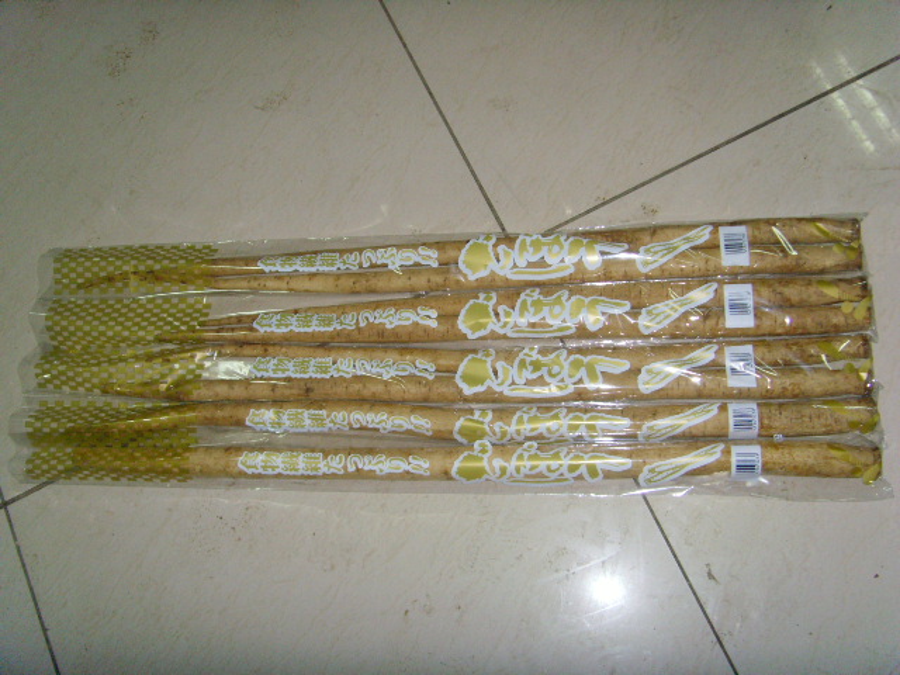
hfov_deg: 47.9
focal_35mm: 39
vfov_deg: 36.8
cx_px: 450
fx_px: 1014
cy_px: 338
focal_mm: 6.6
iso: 200
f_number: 3.5
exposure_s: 1/45
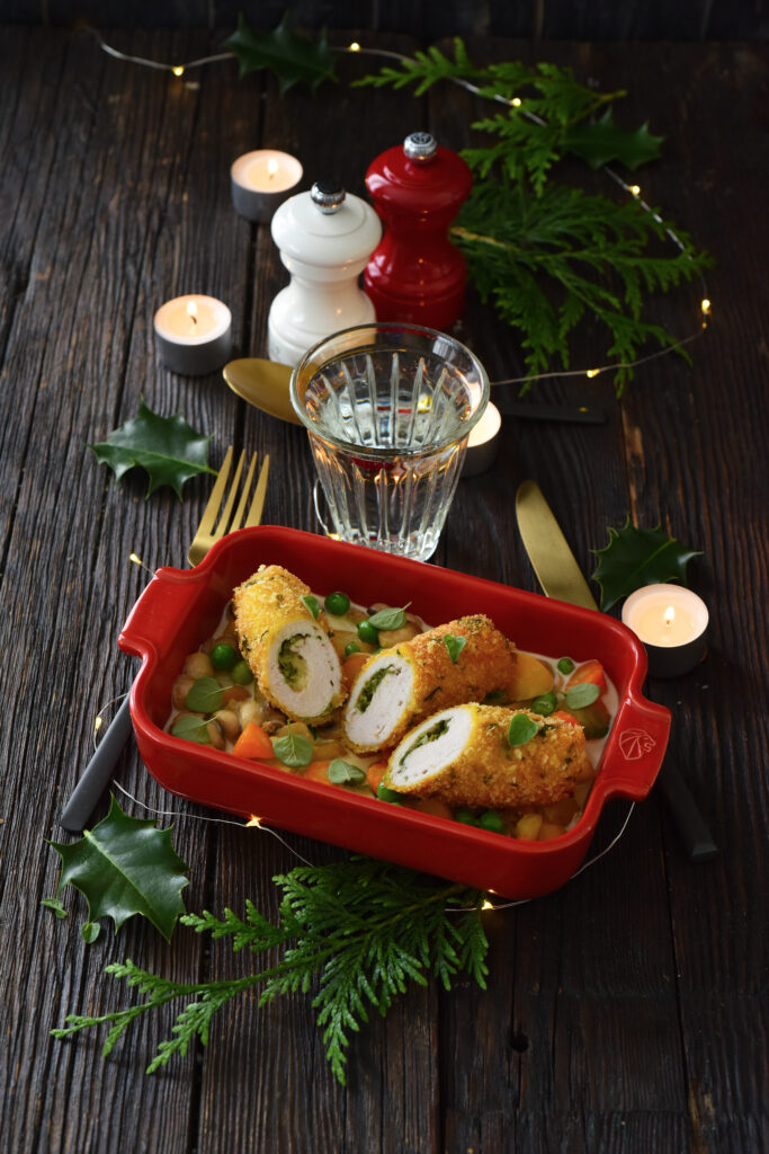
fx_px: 1922
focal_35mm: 60
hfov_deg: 22.6
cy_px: 577
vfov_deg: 33.4
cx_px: 384
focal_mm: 60
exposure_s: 1/60
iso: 1000
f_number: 8
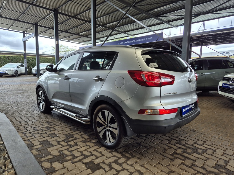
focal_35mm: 23
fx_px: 155
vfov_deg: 58.9
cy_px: 88
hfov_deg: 73.9
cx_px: 117
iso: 25
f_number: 1.8
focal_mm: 5.4
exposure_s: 1/317
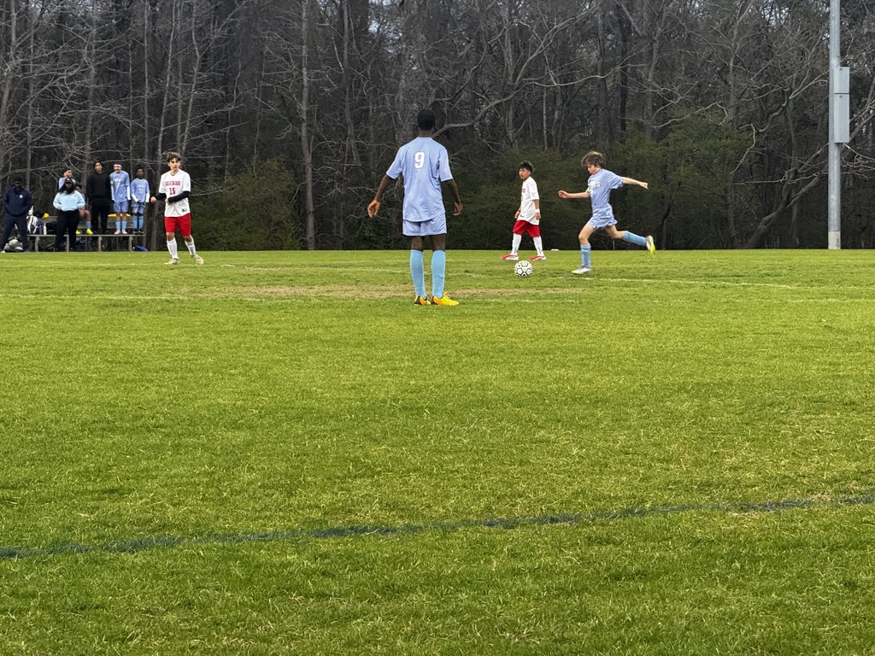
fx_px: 3033
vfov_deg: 12.3
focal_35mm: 120
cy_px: 328
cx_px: 438
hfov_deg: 16.4
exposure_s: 1/92
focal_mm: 15.66
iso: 250
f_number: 2.8
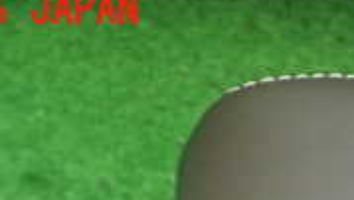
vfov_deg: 9.5
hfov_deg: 17.8
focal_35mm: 117
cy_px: 432
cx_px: 372
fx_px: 1099
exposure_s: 1/30
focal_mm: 5.79
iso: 500
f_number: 2.4
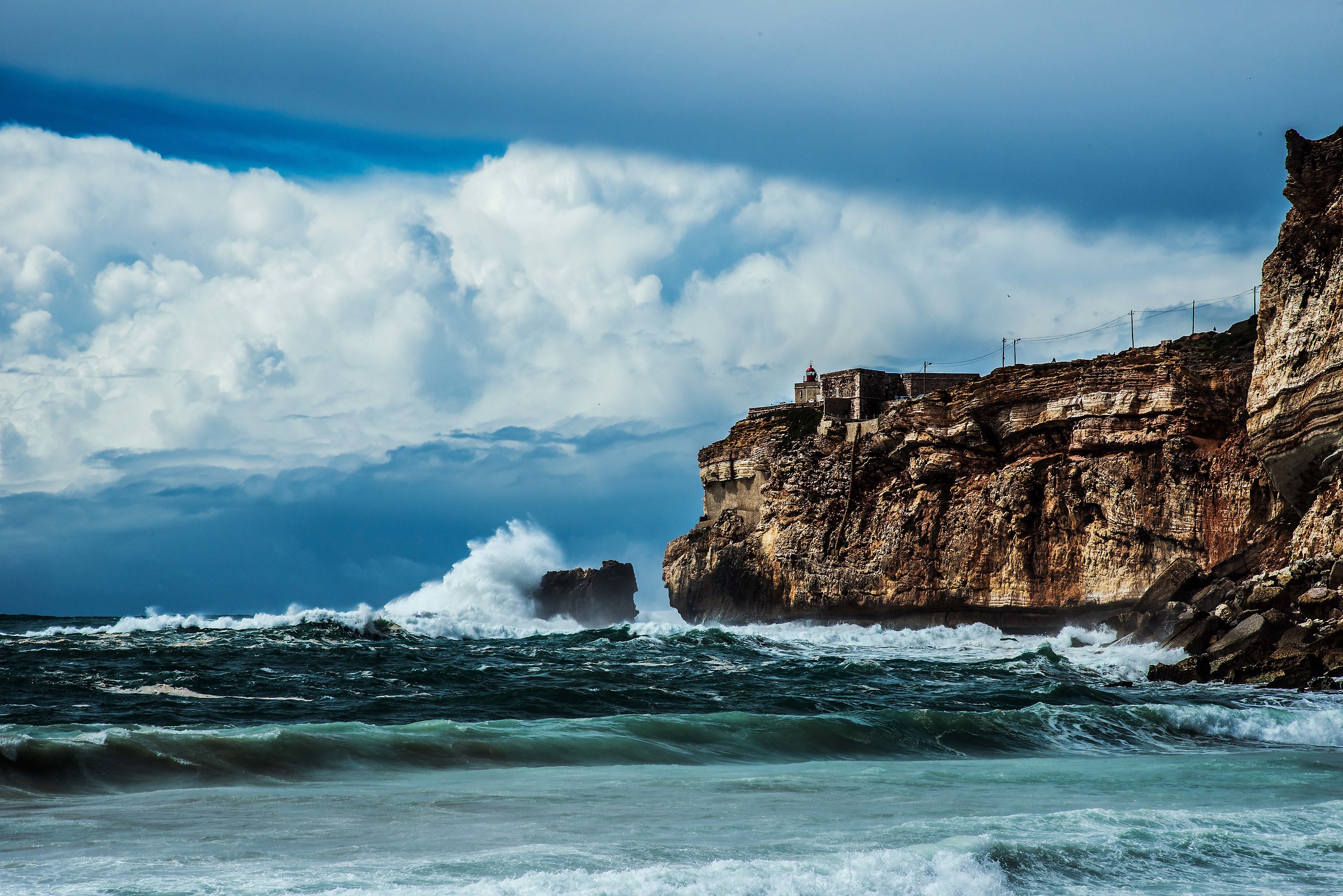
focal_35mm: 112
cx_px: 672
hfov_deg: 18.3
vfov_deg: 12.2
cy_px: 448
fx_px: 4180
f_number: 18
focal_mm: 112
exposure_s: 1/400
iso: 400
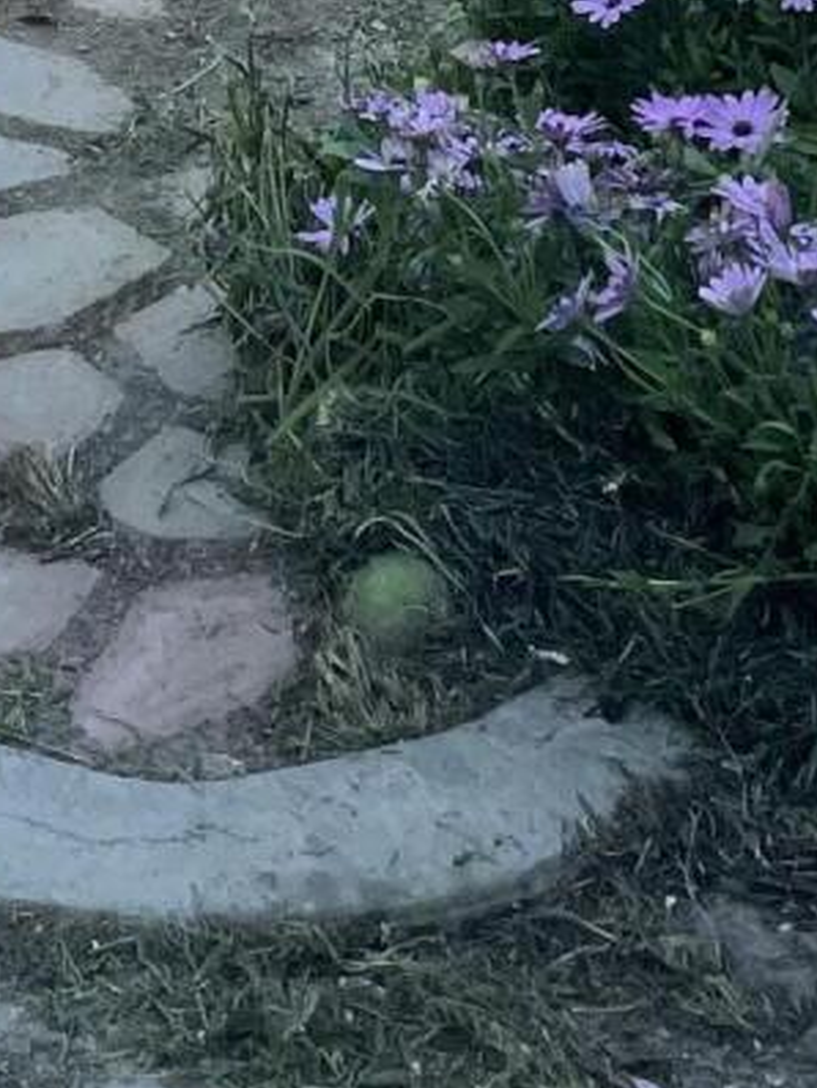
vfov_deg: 12.8
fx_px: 4120
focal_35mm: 131
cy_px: -1184
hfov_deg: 11.1
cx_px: -129
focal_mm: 4.2
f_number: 1.6
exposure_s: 1/1715
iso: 32
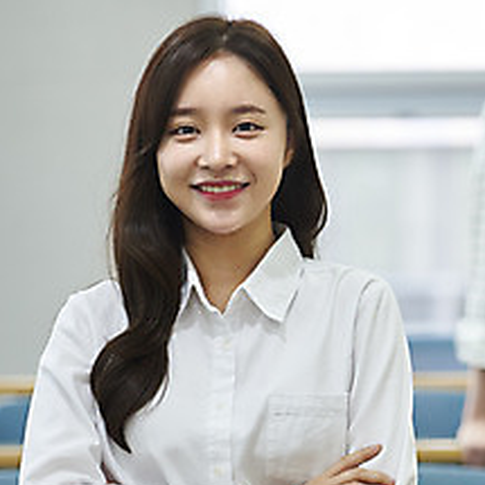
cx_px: 511
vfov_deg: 6.7
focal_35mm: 261
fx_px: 4137
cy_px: 282
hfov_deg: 6.7
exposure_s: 1/125
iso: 1000
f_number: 2.8
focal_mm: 110
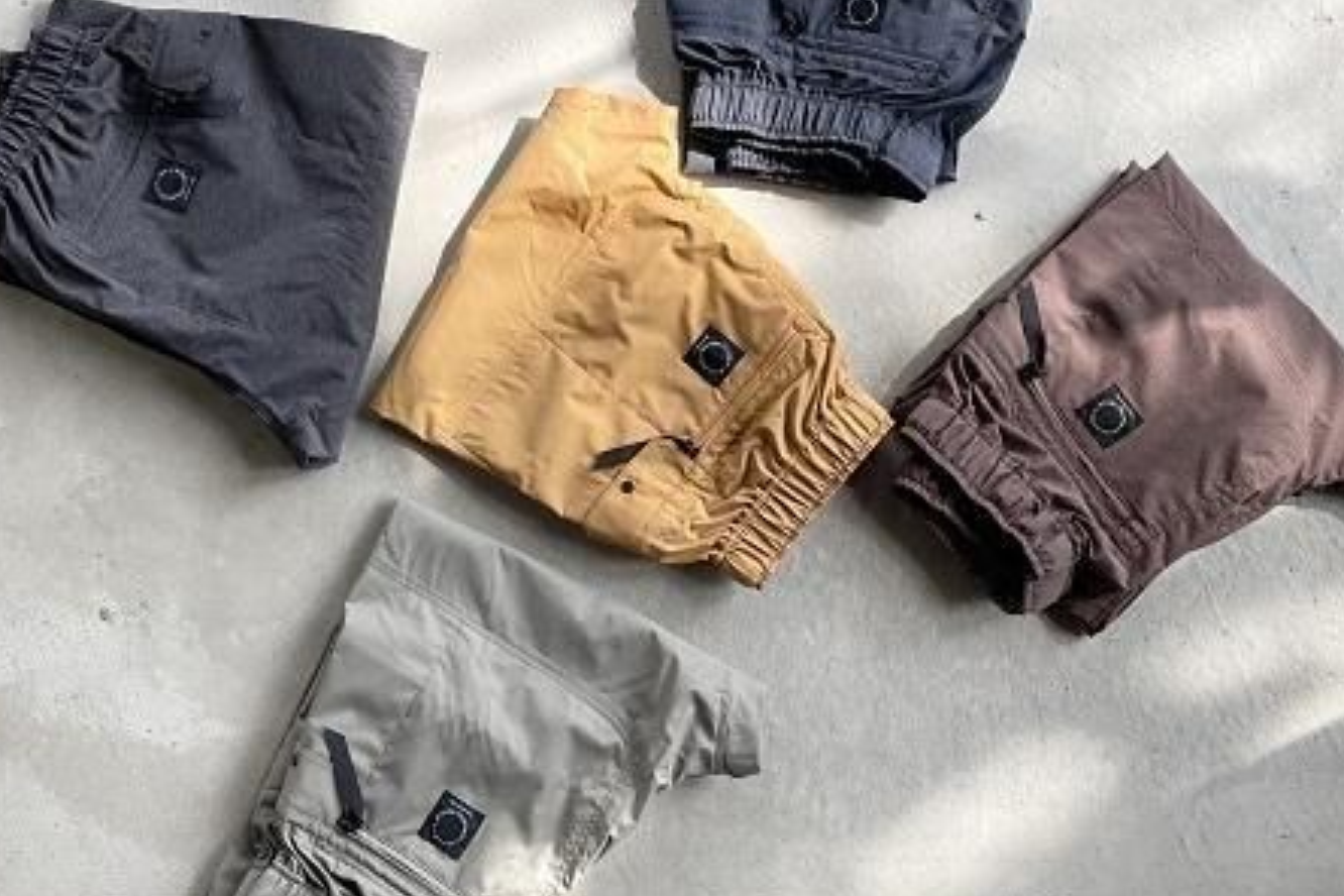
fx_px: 1456
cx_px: 636
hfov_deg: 49.5
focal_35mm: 39
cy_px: 403
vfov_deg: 34.2
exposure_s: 1/686
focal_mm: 4.2
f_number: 1.6
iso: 32
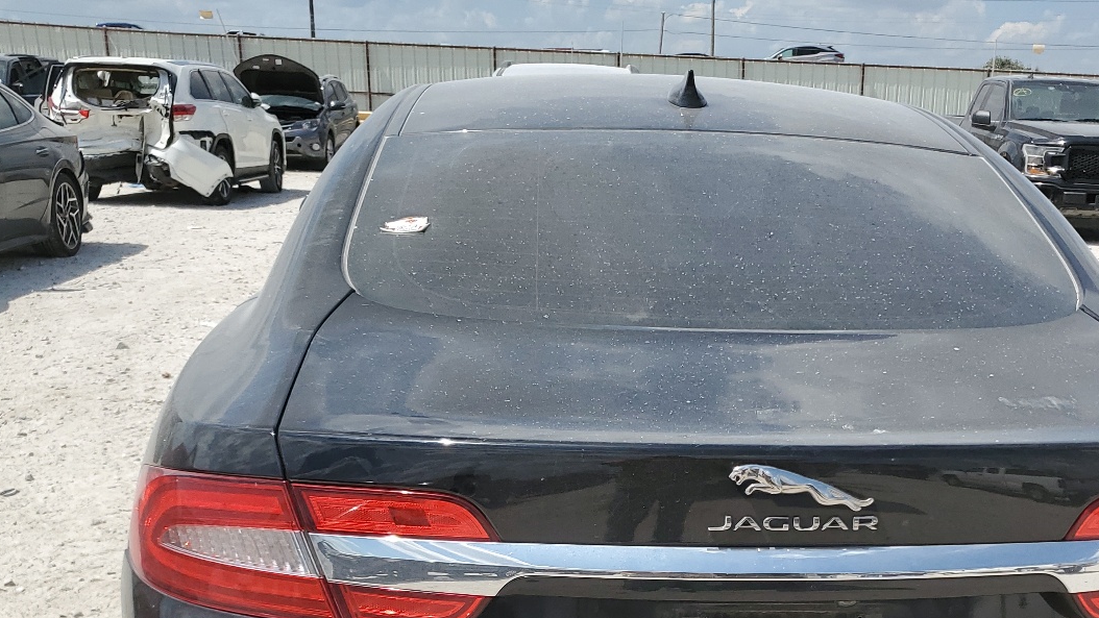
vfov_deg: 26.6
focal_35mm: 43
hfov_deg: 47.0
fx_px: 1253
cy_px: 575
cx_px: 673
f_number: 1.5
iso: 50
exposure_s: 1/5000
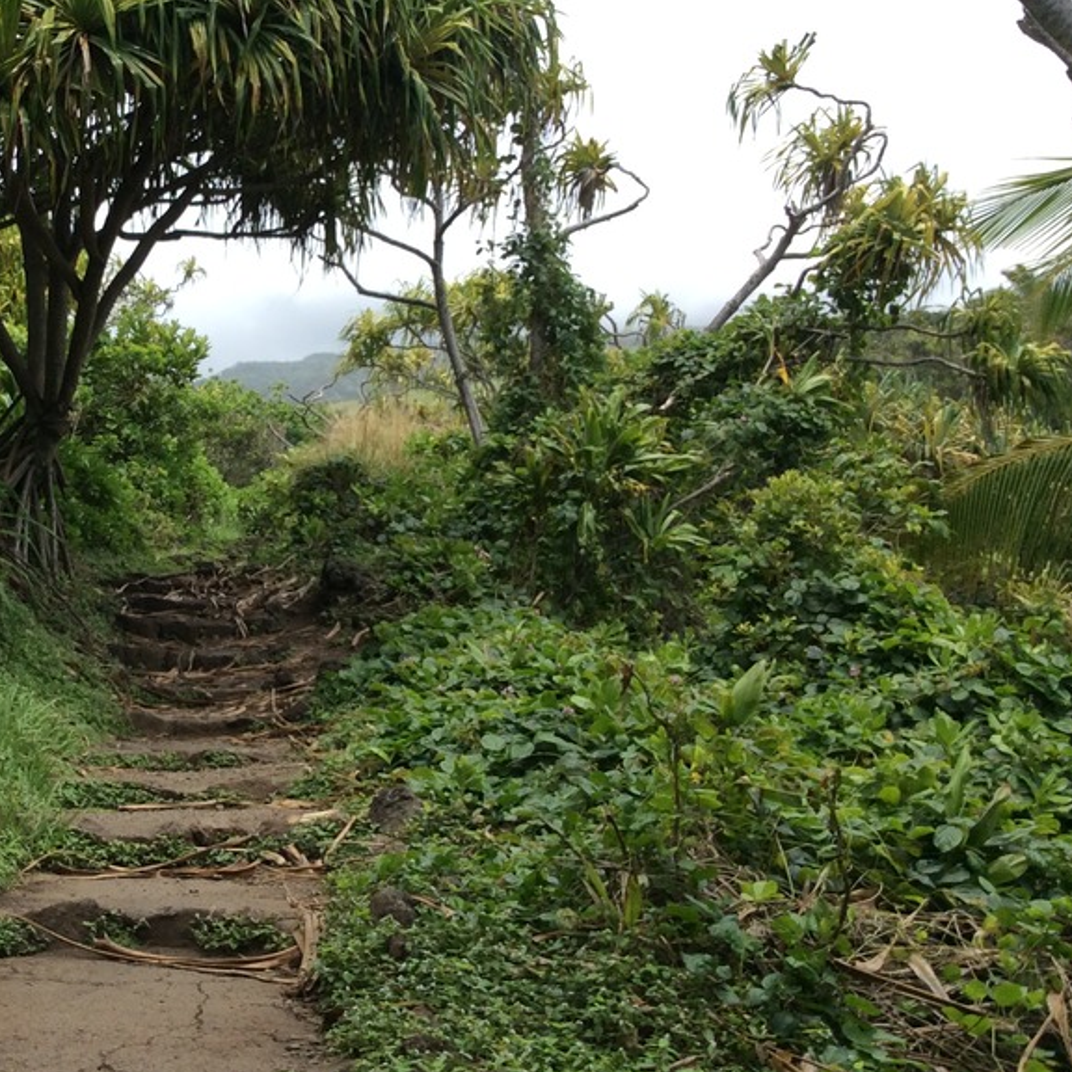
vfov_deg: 34.5
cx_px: 154
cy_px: 395
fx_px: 1717
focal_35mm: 49
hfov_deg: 33.3
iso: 32
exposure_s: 1/853
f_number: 2.4
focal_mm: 3.3
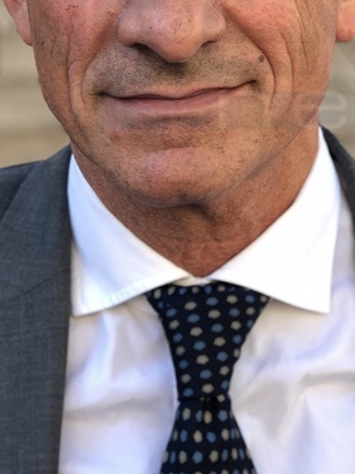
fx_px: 1930
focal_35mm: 141
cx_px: 192
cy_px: 56
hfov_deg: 10.5
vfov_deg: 13.9
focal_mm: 6
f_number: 2.4
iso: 16
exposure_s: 1/73
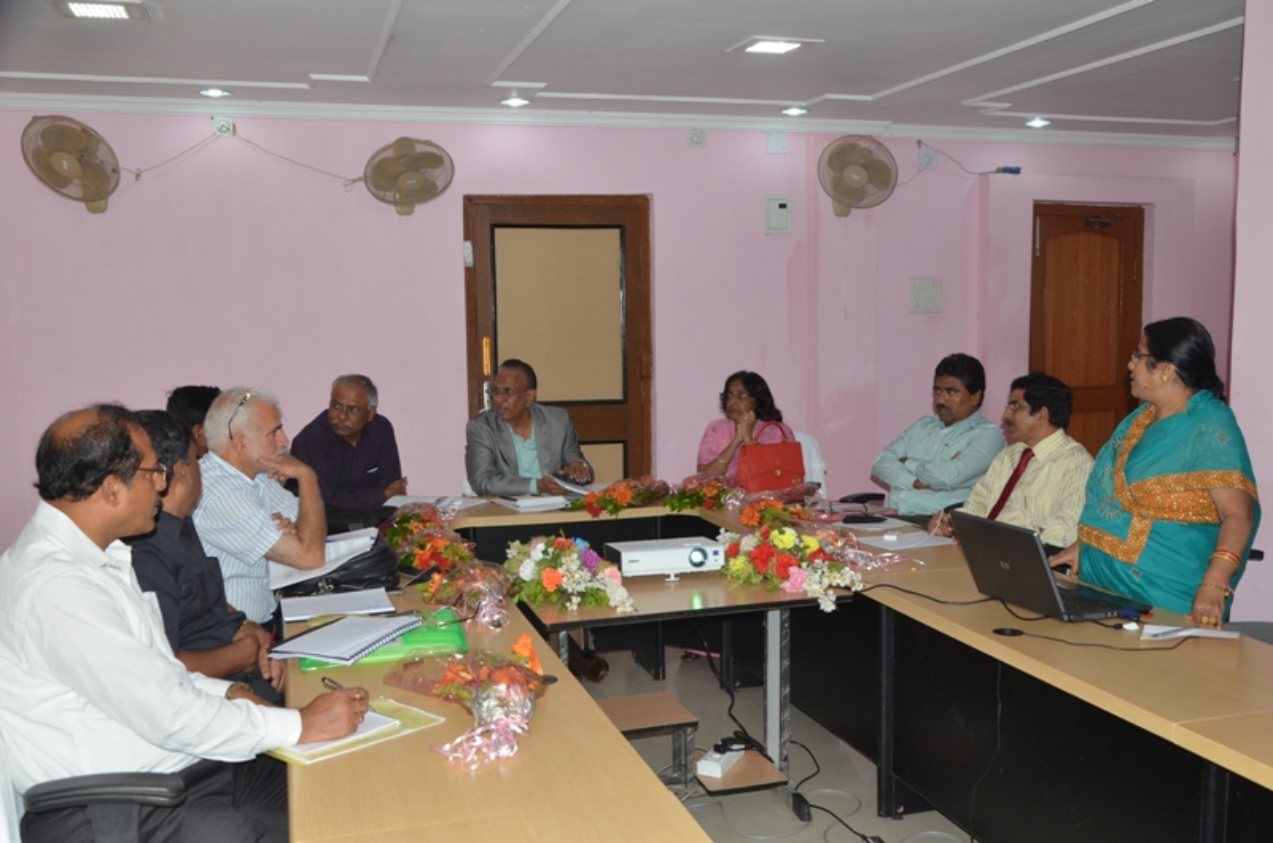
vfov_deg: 36.7
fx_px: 1270
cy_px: 422
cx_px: 636
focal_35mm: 36
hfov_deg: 53.2
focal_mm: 24
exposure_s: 1/125
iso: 640
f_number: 7.1
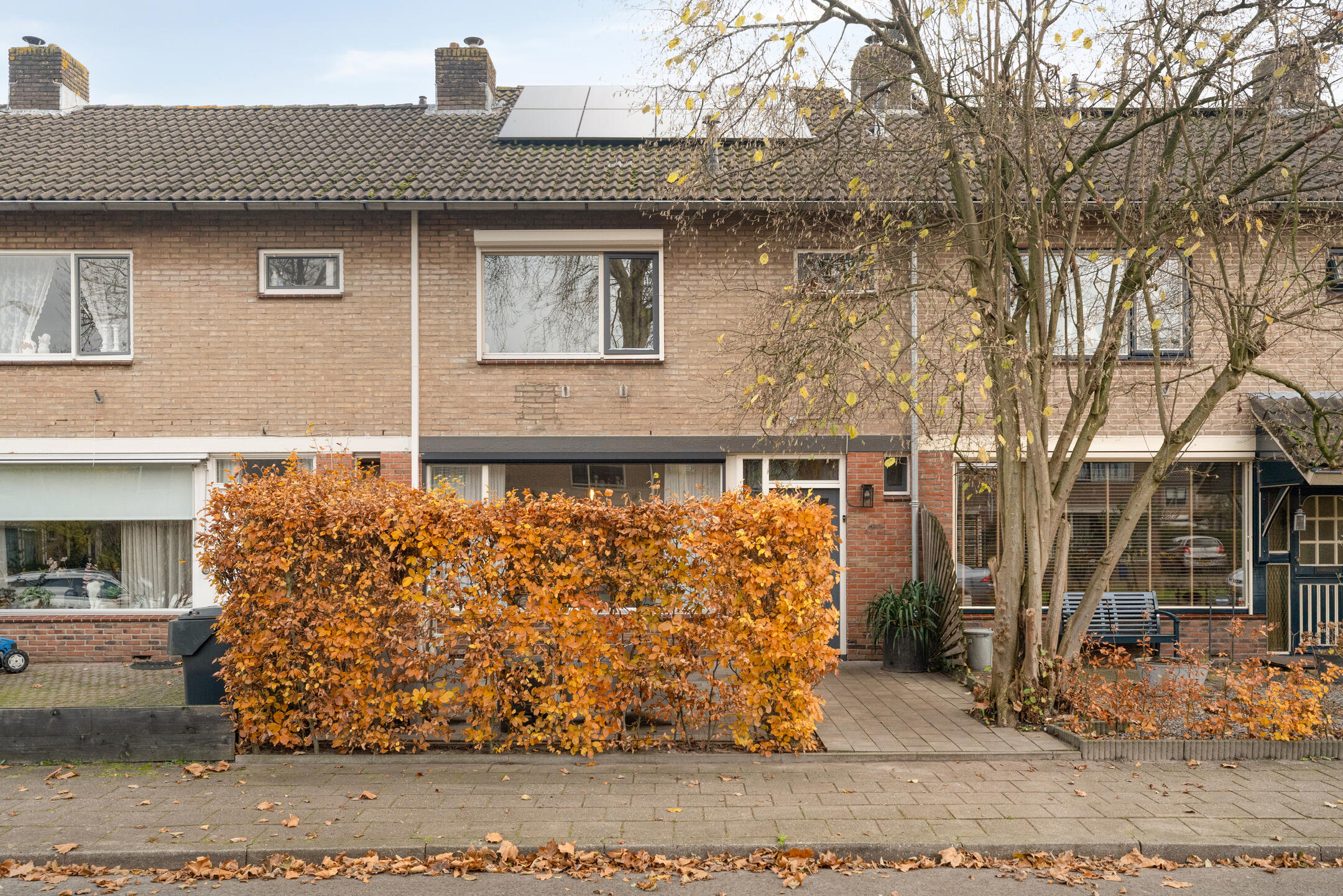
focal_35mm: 27
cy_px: 448
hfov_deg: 67.6
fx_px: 1003
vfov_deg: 48.1
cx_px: 672
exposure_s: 1/125
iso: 1250
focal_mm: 26.9
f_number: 8
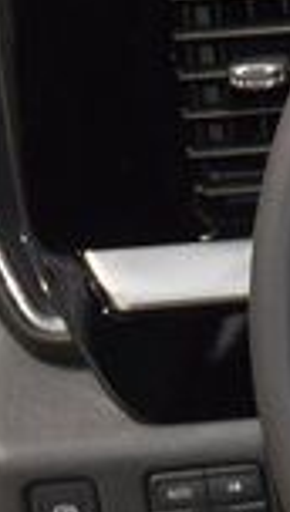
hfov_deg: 6.3
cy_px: 278
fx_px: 2425
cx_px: 850
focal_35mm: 178
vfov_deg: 12.1
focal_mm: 27
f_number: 3.8
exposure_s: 1/60
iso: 1800
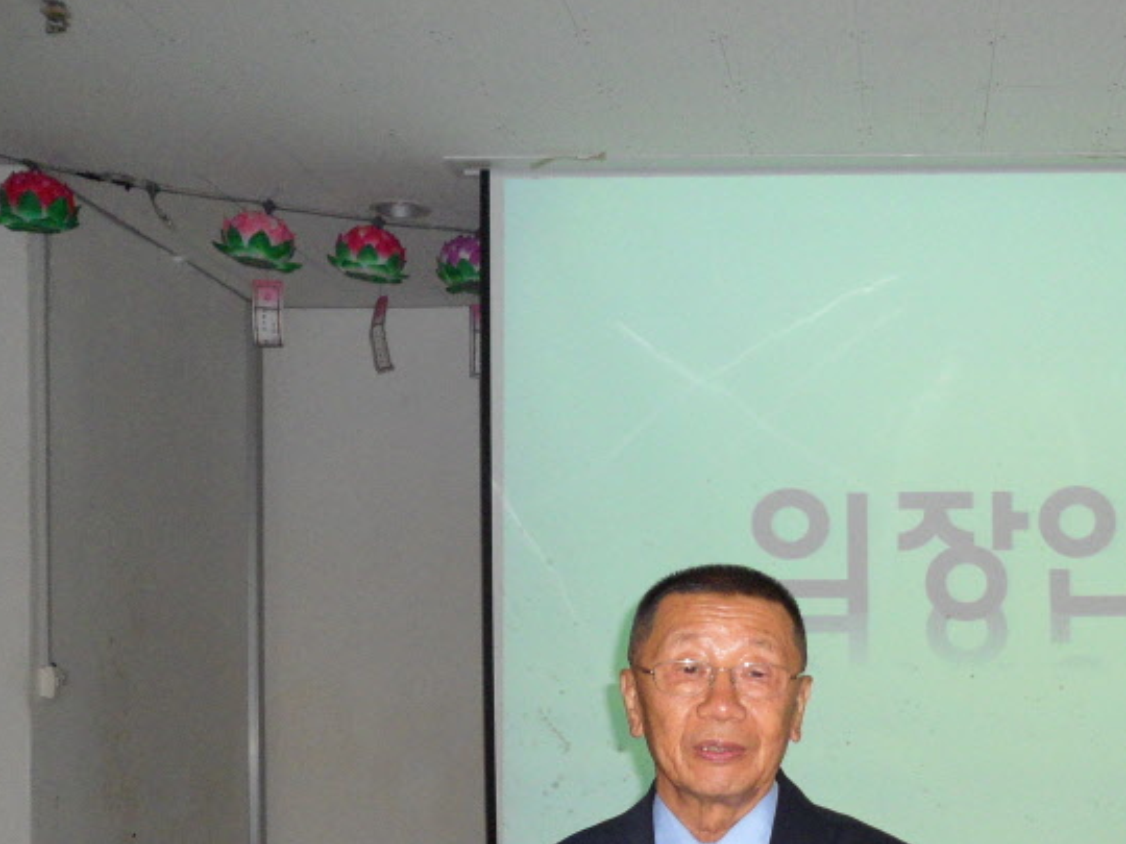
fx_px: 1626
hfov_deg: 36.6
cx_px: 932
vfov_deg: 28.2
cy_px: 727
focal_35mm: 50
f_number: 3.5
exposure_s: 1/45
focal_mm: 4.9
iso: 240
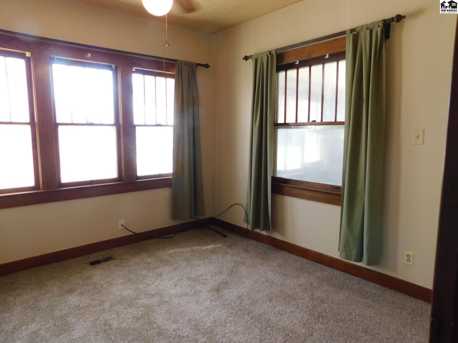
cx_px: 229
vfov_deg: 58.9
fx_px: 304
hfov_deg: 73.9
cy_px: 172
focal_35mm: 23
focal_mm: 4
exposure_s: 1/30
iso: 125
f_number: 3
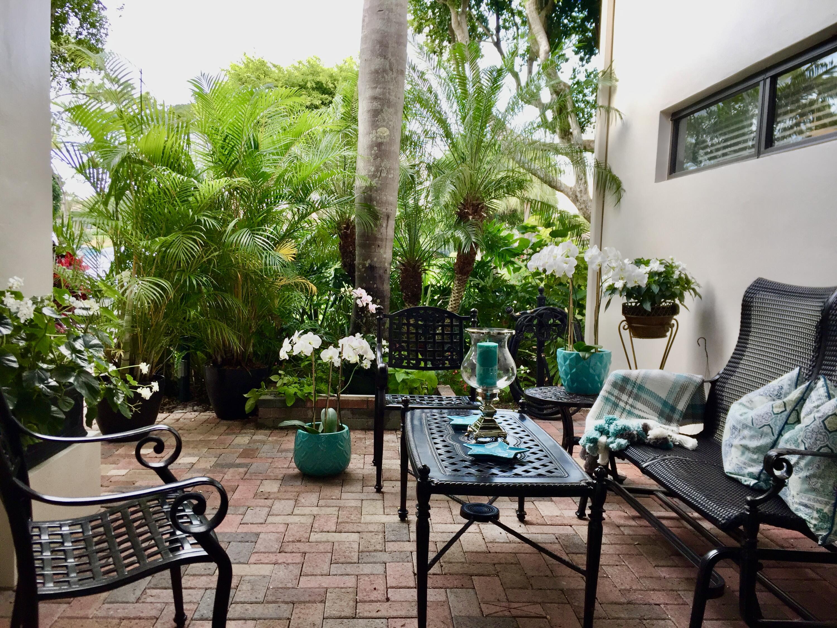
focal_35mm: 29
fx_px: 701
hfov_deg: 61.7
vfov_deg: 48.2
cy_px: 314
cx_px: 418
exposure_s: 1/120
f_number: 2.2
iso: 50
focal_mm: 4.15
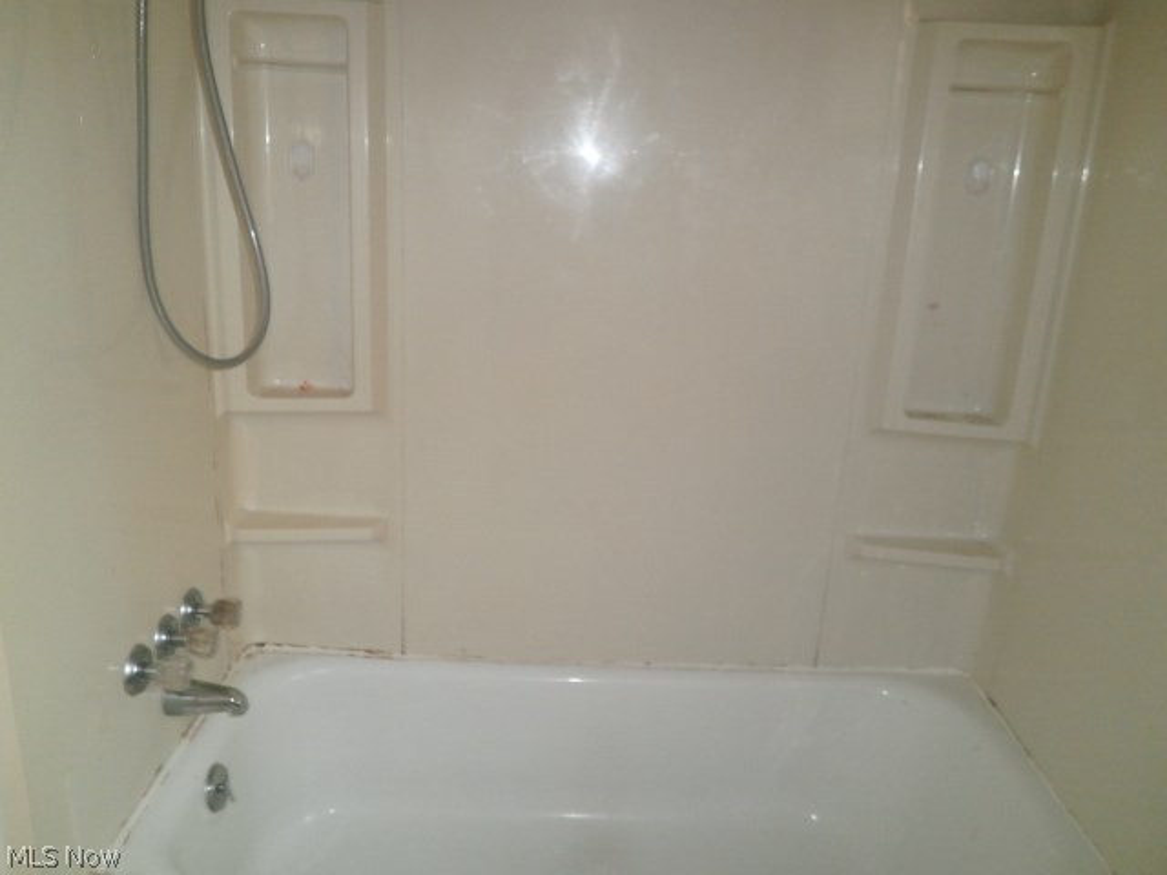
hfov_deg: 67.3
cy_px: 438
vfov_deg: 53.1
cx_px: 584
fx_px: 877
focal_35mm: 26
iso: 200
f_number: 2.8
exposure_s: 1/30
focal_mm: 4.7
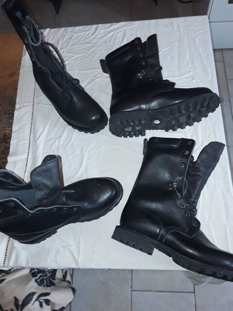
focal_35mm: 27
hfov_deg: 51.4
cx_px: 116
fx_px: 242
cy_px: 156
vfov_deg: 65.3
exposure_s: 1/33
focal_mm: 2.91
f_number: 1.9
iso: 125
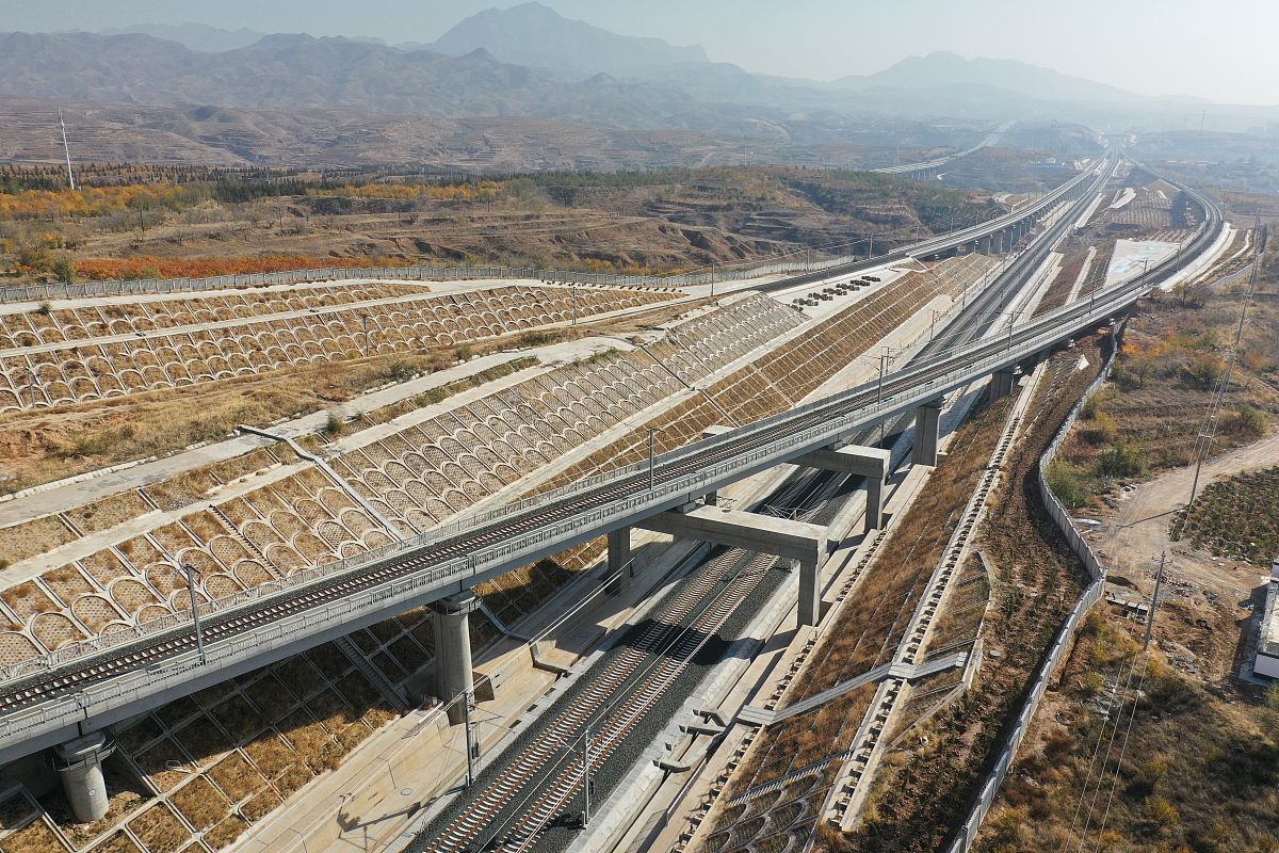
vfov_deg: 46.4
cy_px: 426
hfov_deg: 65.5
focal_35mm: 28
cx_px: 640
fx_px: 995
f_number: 4.5
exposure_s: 1/30
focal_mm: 10.26
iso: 100
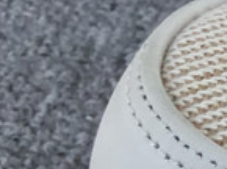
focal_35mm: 193
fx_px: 1262
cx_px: 612
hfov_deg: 8.9
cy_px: 195
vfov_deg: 7.6
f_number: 2.4
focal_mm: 3.3
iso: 25
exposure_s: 1/641
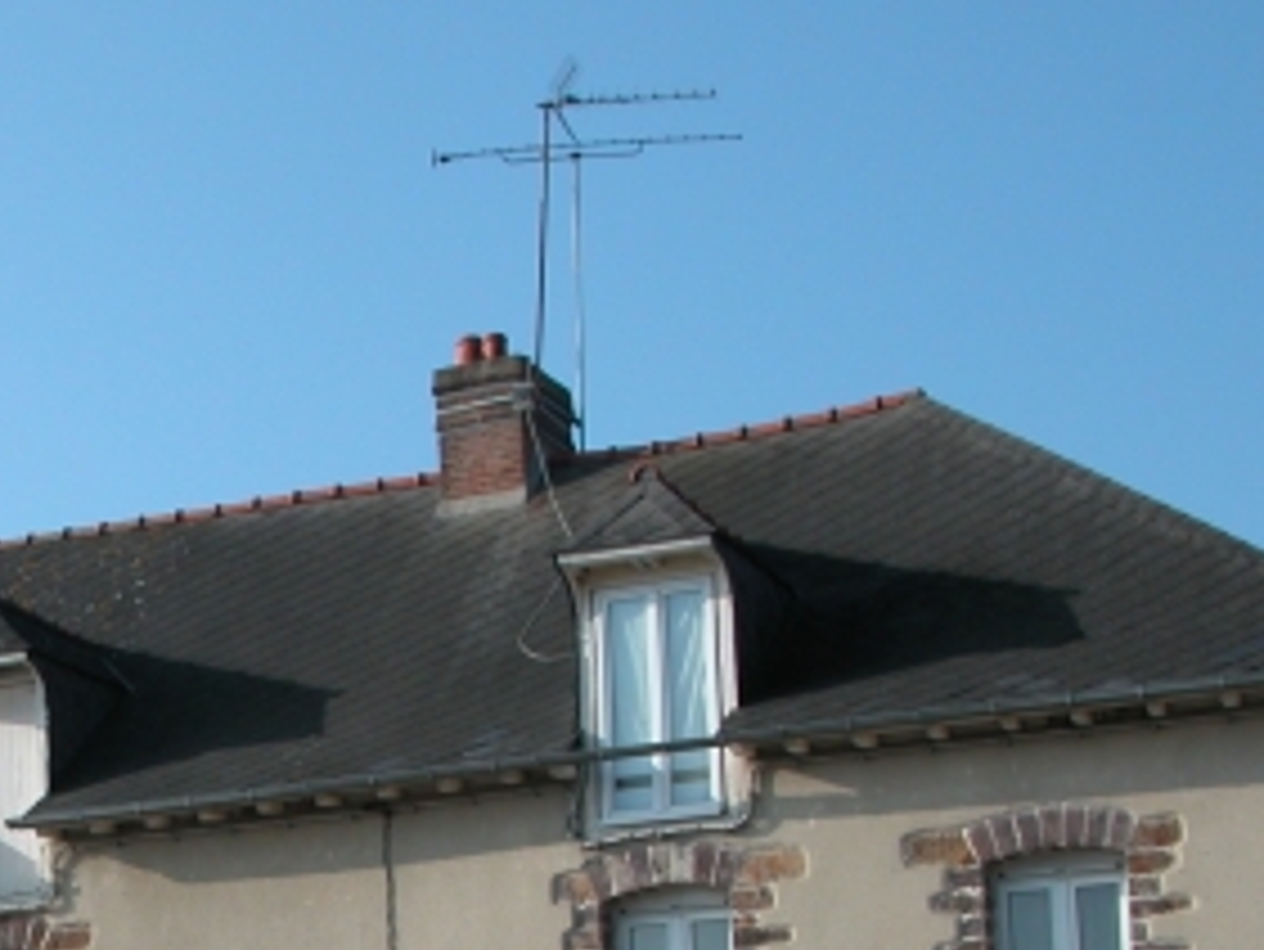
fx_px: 3105
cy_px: 1036
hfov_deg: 22.3
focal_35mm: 85
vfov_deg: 16.9
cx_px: 45
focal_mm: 8.9
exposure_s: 1/314
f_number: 6.3
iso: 100
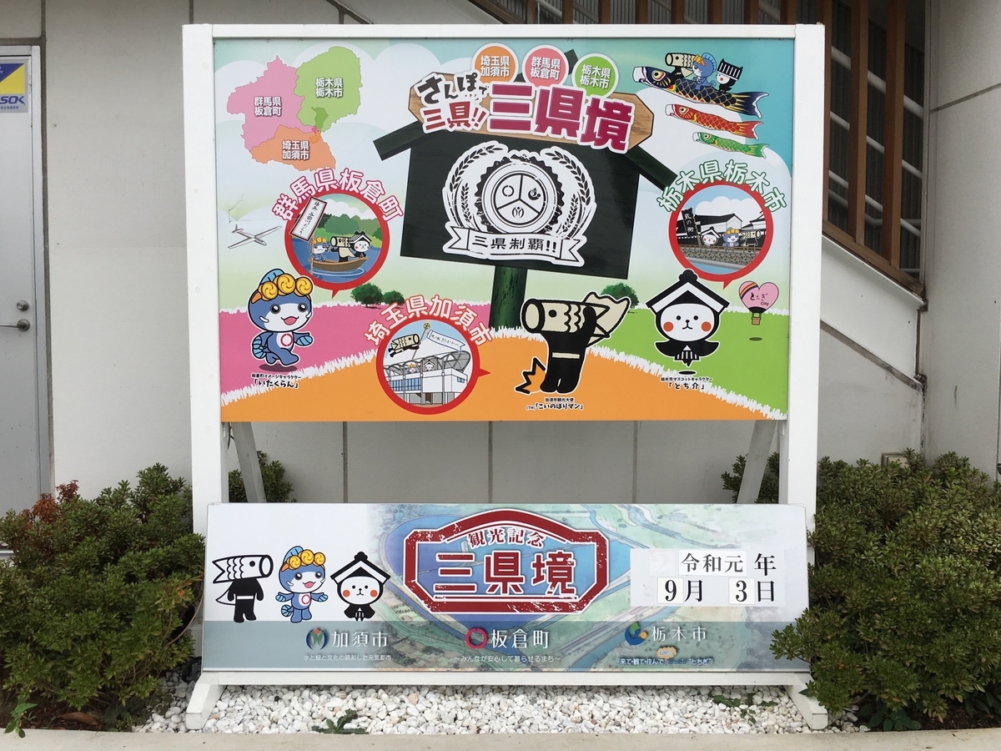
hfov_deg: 61.7
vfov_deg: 48.2
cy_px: 376
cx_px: 500
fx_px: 839
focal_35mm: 29
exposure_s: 1/516
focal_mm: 4.15
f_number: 2.2
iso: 25
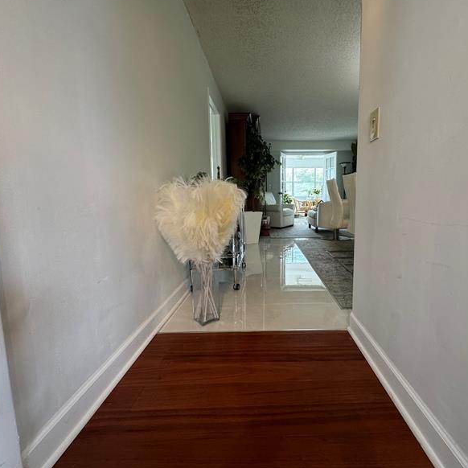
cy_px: 229
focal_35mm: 17
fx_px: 260
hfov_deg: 83.2
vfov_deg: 84.0
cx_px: 273
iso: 200
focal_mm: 2.22
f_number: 2.2
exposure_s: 1/120
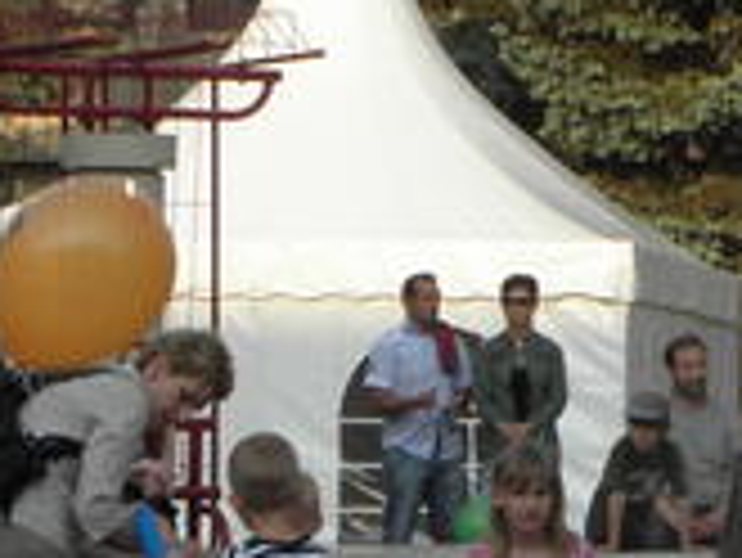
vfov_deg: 6.1
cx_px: 778
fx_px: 5234
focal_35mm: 244
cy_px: 279
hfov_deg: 8.1
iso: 64
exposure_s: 1/125
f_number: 5.6
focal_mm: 11.39
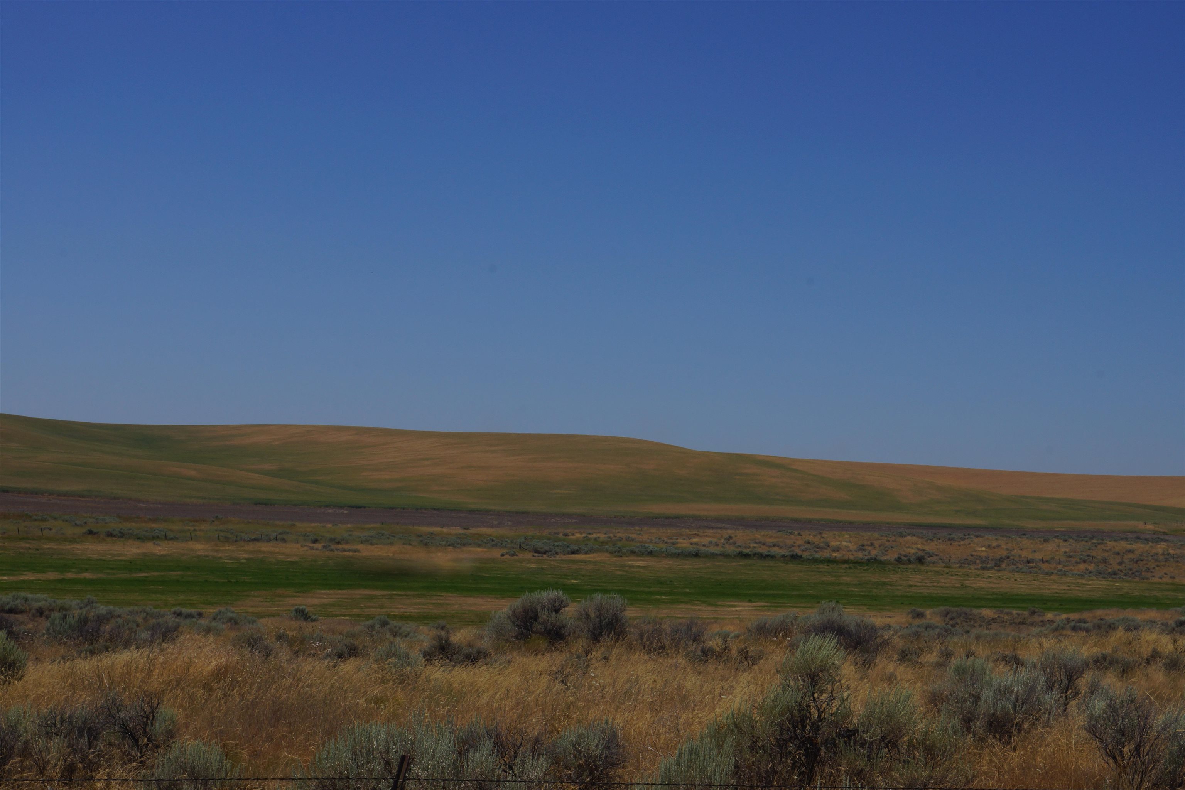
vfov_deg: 18.2
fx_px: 2469
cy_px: 395
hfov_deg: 27.0
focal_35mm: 75
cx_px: 592
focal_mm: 50
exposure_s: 1/160
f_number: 18
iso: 100
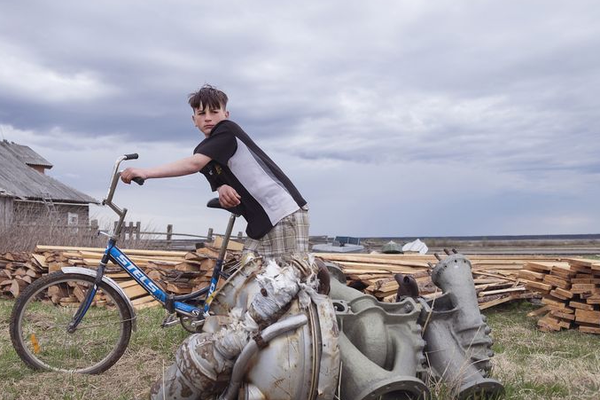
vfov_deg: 34.2
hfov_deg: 49.3
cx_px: 247
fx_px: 650
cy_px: 212
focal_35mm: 39
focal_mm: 22.3
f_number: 3.6
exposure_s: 1/500
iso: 200
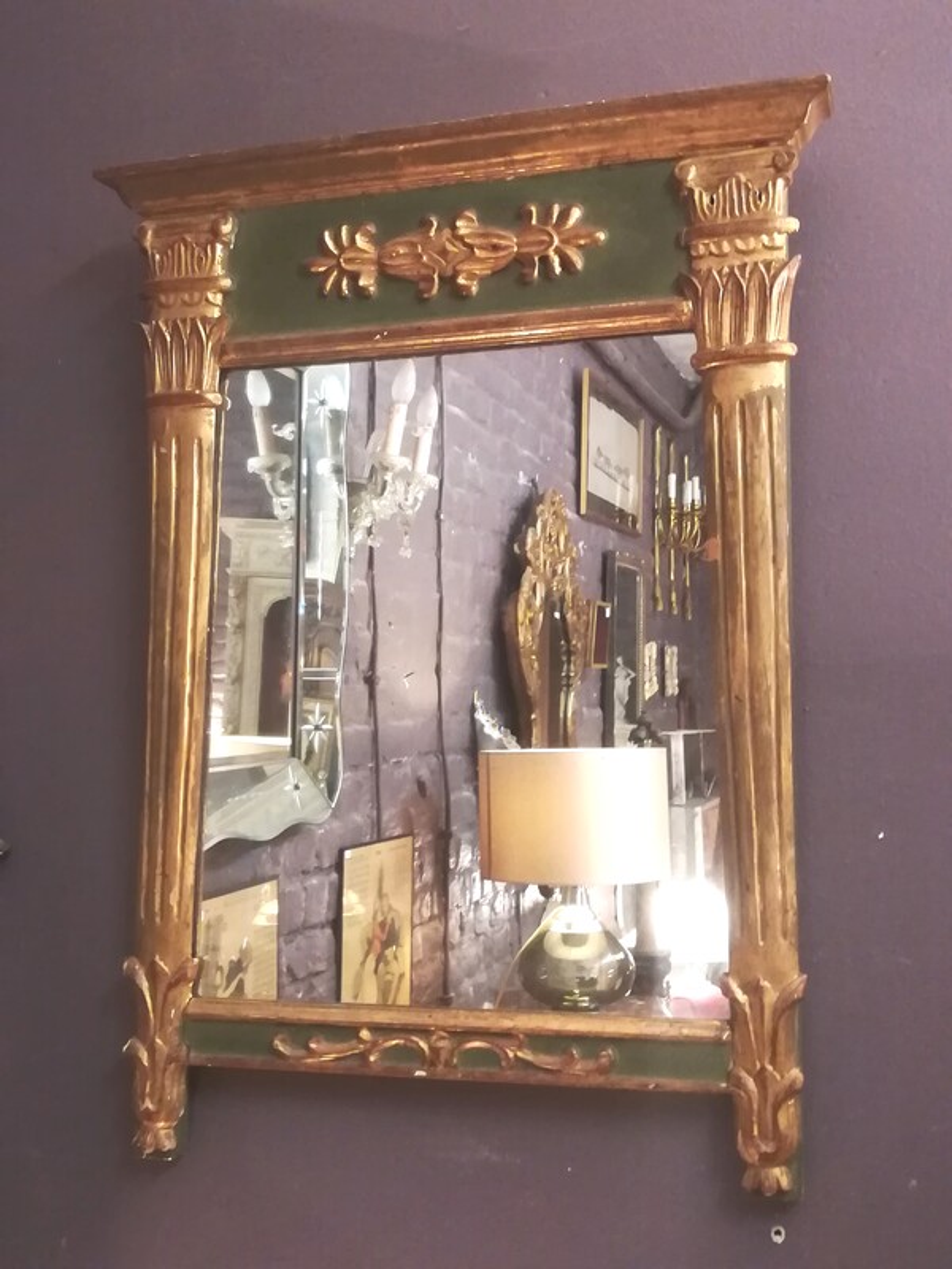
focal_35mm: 40
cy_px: 634
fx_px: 1467
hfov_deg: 36.0
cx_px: 476
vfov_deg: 46.8
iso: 500
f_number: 2.2
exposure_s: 1/14.3
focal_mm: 3.83
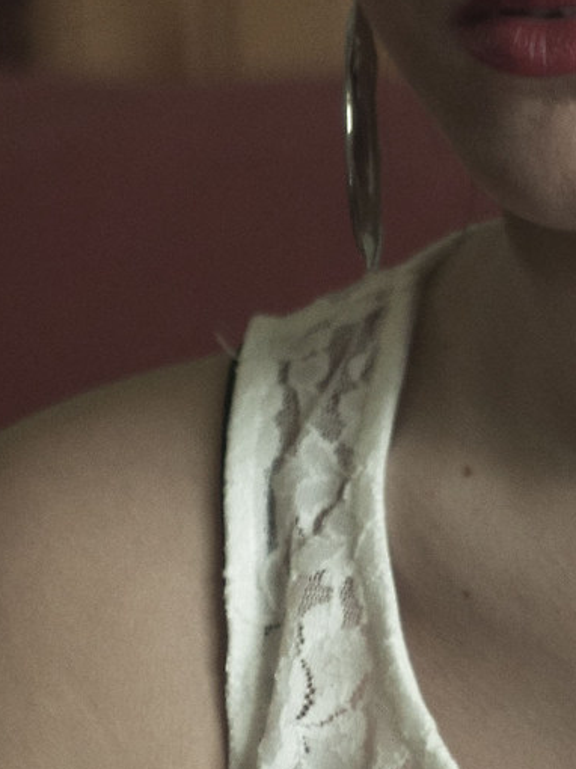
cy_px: 645
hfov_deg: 4.4
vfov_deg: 5.8
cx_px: 457
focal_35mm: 339
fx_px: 7527
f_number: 1.8
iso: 250
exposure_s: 1/20
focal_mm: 50
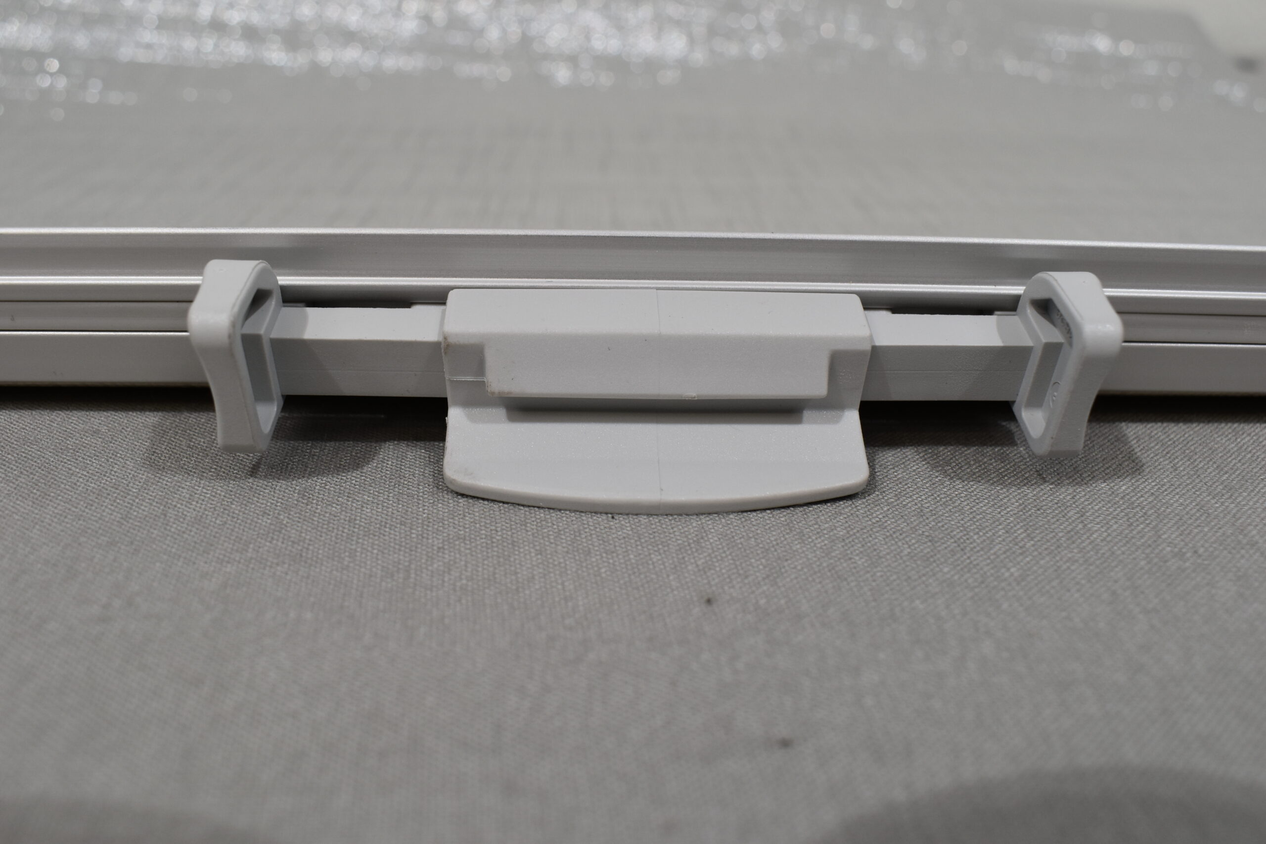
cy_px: 422
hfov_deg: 57.2
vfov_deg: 40.0
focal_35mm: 33
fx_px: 1160
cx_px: 633
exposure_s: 1/60
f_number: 8
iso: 360
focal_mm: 22
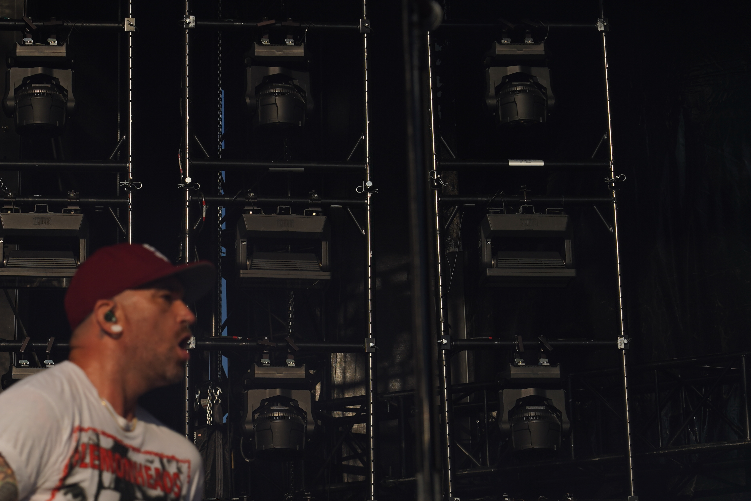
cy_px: 360
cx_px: 190
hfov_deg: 12.3
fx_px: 3484
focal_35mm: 167
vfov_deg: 8.2
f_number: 8
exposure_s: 1/800
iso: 100
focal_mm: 105
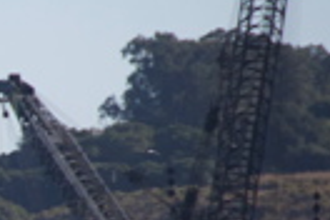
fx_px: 10642
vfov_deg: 1.2
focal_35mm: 1161
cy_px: 206
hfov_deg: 1.8
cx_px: -385
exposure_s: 1/1000
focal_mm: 170
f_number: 5.6
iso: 250
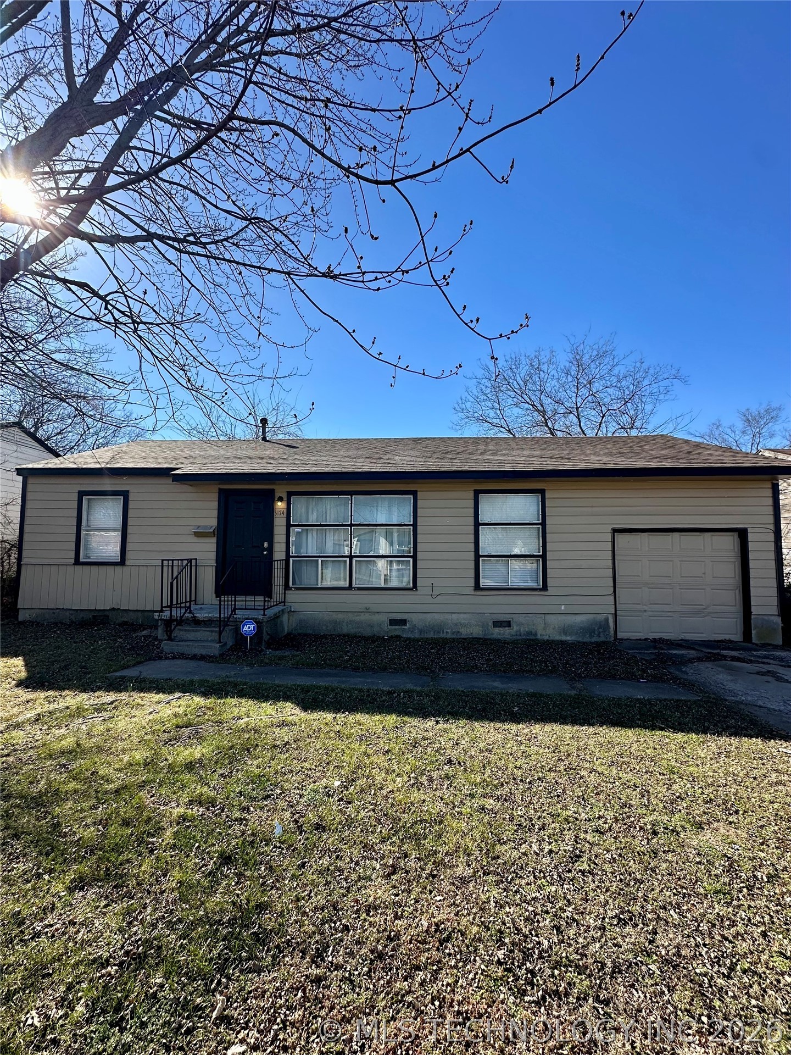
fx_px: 427
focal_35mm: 14
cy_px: 528
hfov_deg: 85.7
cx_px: 396
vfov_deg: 102.1
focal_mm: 2.22
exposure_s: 1/1062
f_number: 2.2
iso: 40
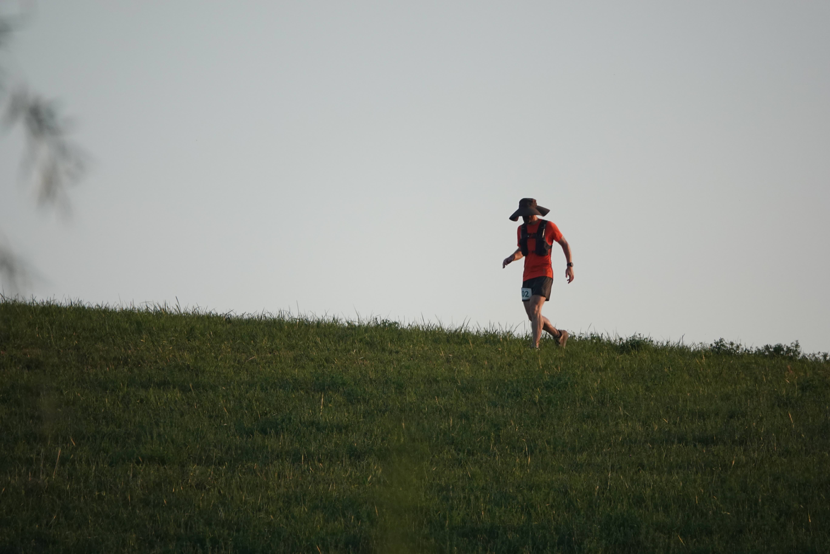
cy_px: 277
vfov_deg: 2.3
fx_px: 13832
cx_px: 415
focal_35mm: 600
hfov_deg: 3.4
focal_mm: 220
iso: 500
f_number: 4
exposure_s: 1/1000
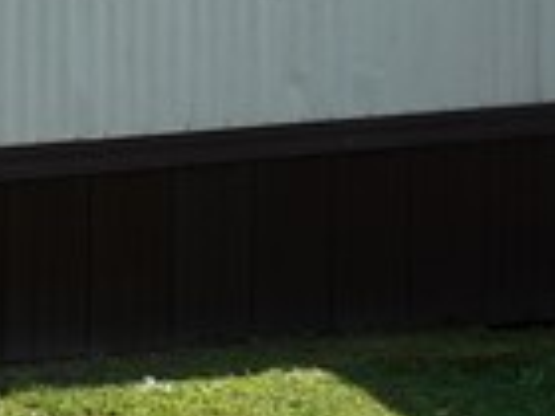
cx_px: 36
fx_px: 2806
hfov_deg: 11.2
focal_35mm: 175
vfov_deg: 8.2
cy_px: -347
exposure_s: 1/400
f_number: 2.8
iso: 220
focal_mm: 12.29
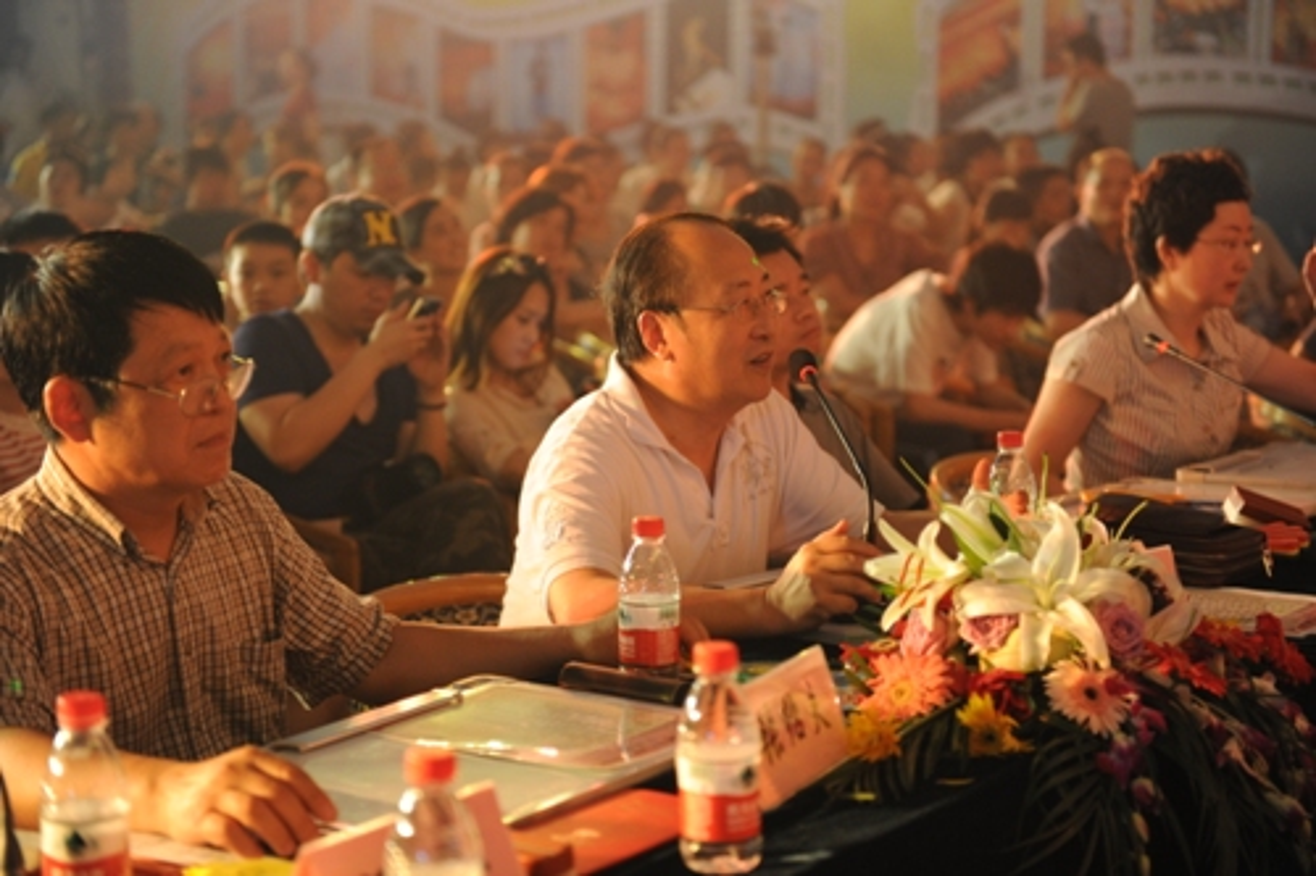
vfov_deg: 19.4
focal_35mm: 70
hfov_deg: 28.9
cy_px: 438
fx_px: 2558
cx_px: 658
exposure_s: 1/200
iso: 2500
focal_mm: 70
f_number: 2.8
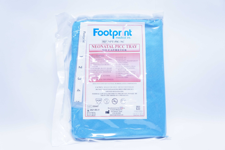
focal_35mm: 38
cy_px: 75
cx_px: 112
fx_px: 234
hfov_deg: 51.3
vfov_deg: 35.4
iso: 1600
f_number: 4
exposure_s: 1/200
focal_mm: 25
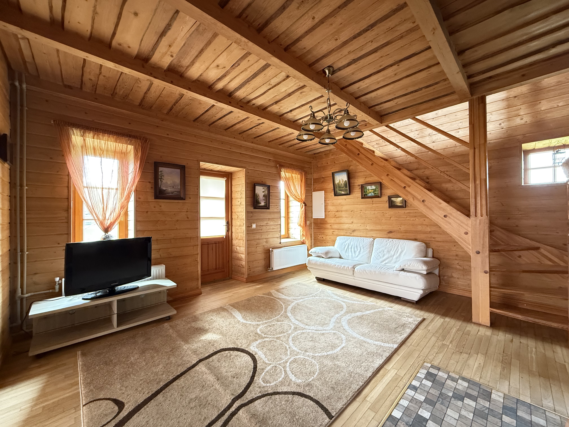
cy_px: 214
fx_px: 230
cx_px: 284
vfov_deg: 85.7
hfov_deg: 102.1
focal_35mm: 14
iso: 640
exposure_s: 1/60
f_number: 2.2
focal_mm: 2.22
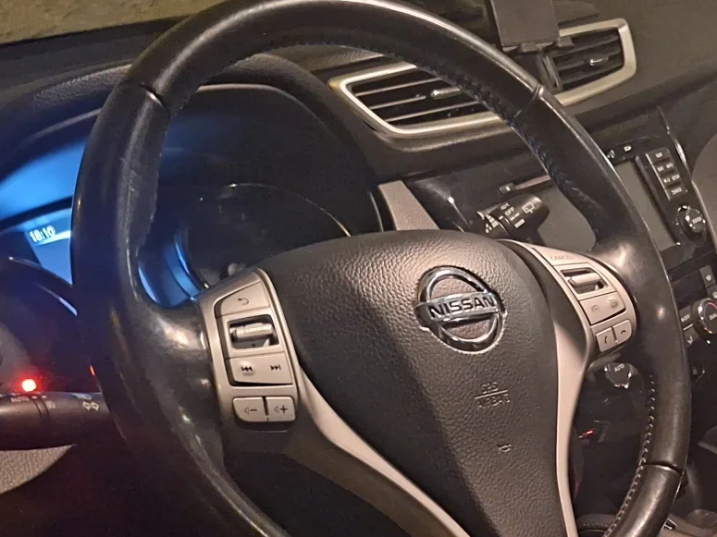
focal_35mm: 57
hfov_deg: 31.7
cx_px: 686
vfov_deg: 24.4
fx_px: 1180
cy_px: 543
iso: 2000
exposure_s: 1/7
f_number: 1.8
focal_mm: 5.54
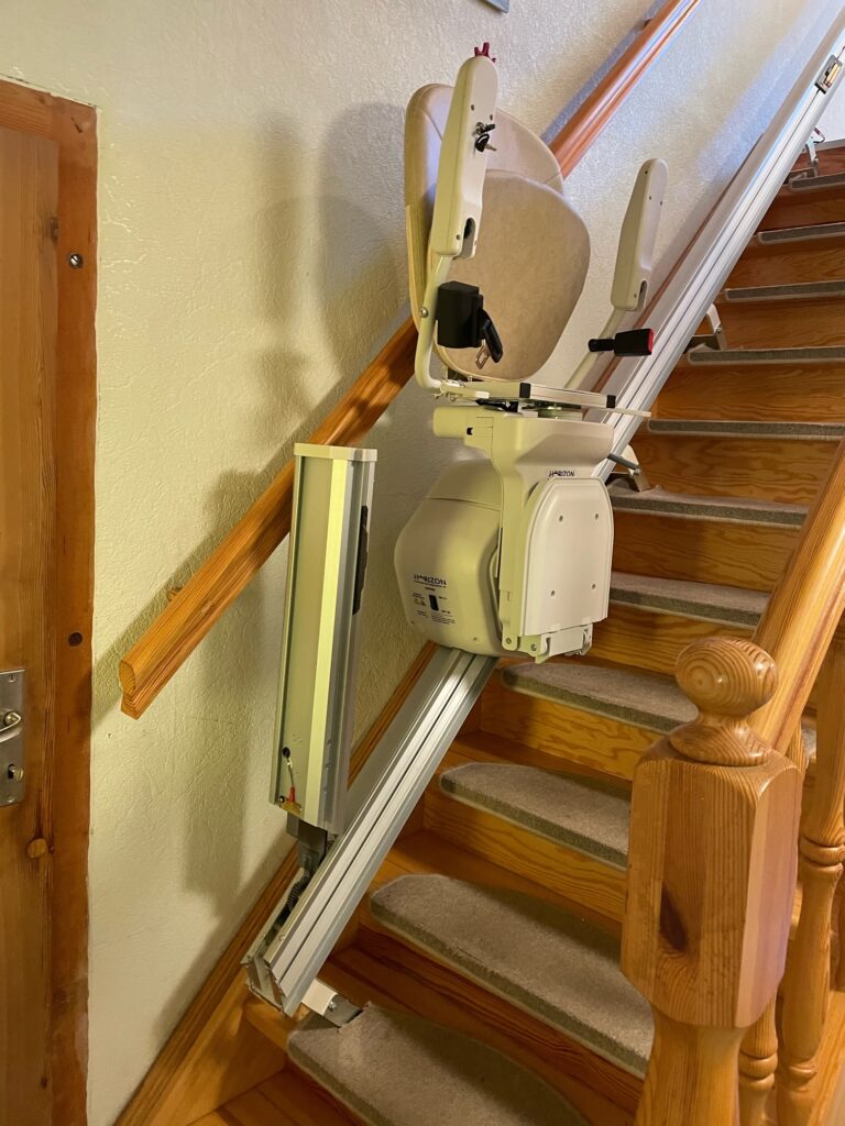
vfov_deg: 67.3
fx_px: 846
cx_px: 422
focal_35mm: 26
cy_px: 563
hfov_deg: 53.1
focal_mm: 4.2
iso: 320
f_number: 1.6
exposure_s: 1/50
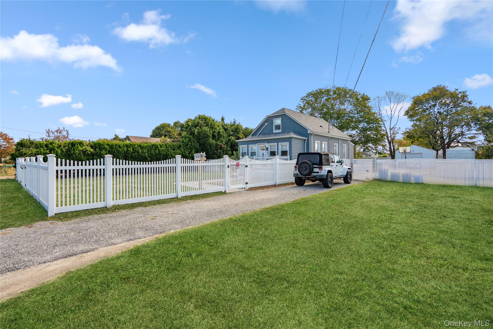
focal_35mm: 16
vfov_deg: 73.7
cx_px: 246
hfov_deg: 96.7
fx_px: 219
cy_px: 164
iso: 125
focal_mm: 16
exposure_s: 1/200
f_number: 5.6
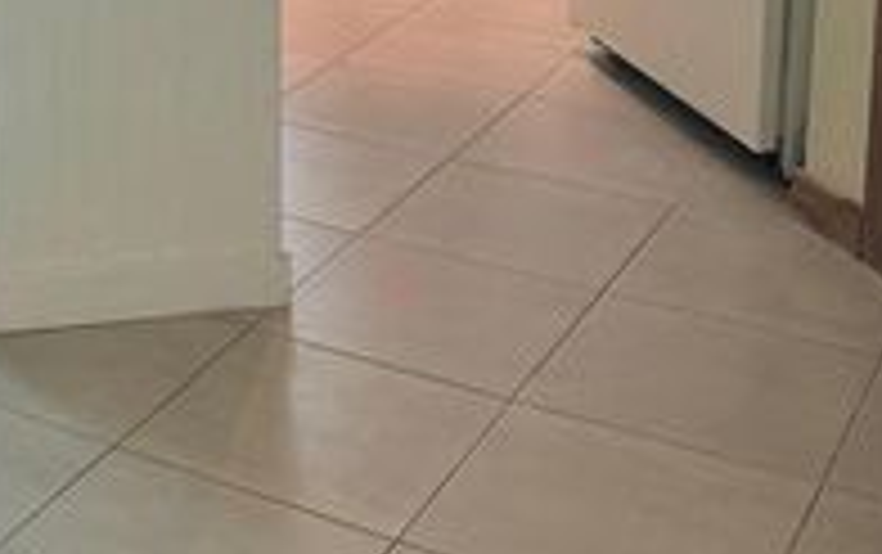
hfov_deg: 25.3
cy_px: -205
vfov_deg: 15.9
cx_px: -22
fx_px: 1853
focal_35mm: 77
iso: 200
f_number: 1.78
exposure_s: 1/155
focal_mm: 6.76
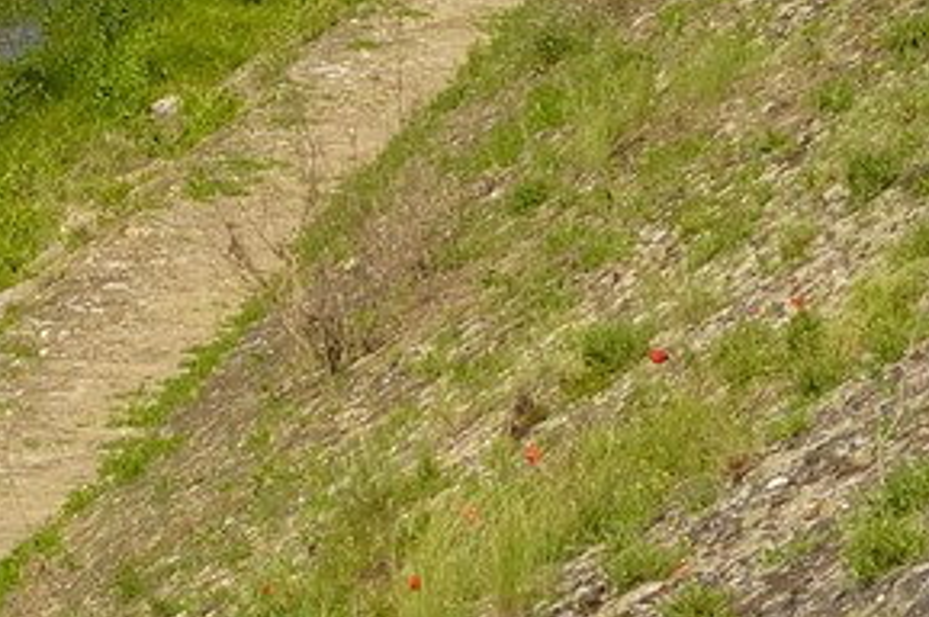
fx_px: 11986
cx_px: -794
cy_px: -938
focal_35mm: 465
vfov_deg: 2.9
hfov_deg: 4.4
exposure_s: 1/160
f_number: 9.5
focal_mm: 56
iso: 100
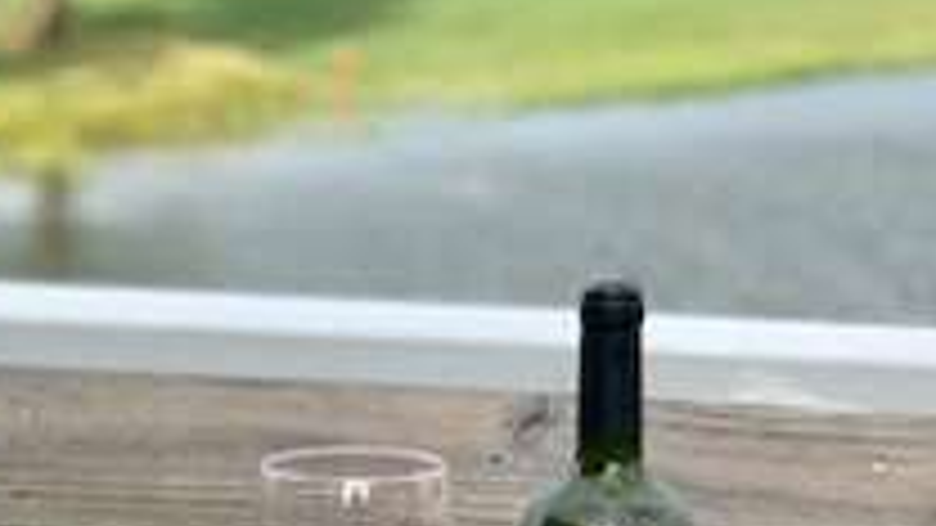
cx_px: 178
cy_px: 409
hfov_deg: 11.5
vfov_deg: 6.5
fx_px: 4616
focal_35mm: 186
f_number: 2.4
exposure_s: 1/318
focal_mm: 6
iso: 16
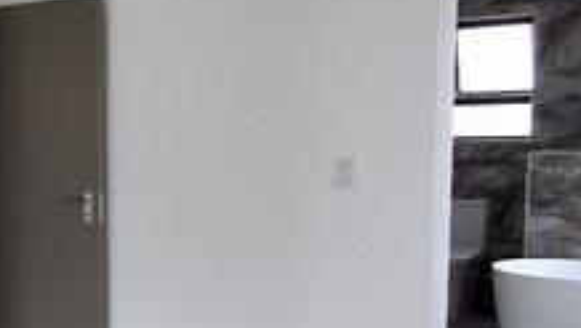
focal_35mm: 64
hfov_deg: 28.5
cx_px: -117
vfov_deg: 18.7
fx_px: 987
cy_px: 248
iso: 40
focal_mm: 1.64
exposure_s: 1/100
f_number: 2.2
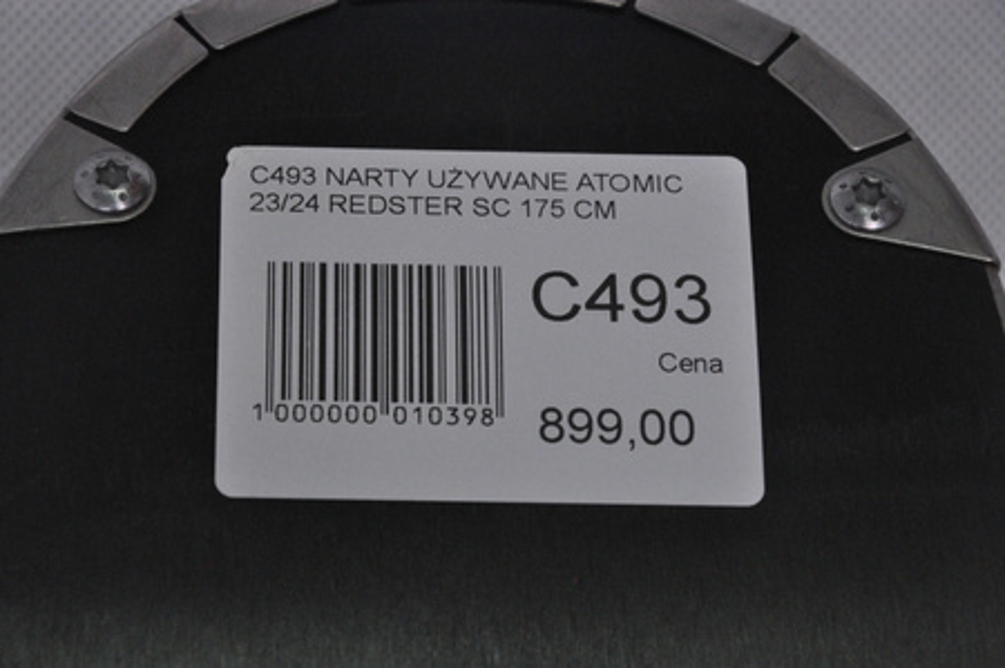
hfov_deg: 13.1
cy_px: 334
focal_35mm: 158
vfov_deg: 8.7
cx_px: 502
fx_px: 4392
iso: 3200
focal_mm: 105
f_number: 9.5
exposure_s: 1/125
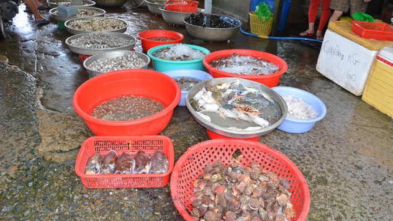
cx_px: 196
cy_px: 98
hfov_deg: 66.1
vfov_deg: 40.1
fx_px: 302
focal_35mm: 29
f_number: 5
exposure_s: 1/60
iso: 1000
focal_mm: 18
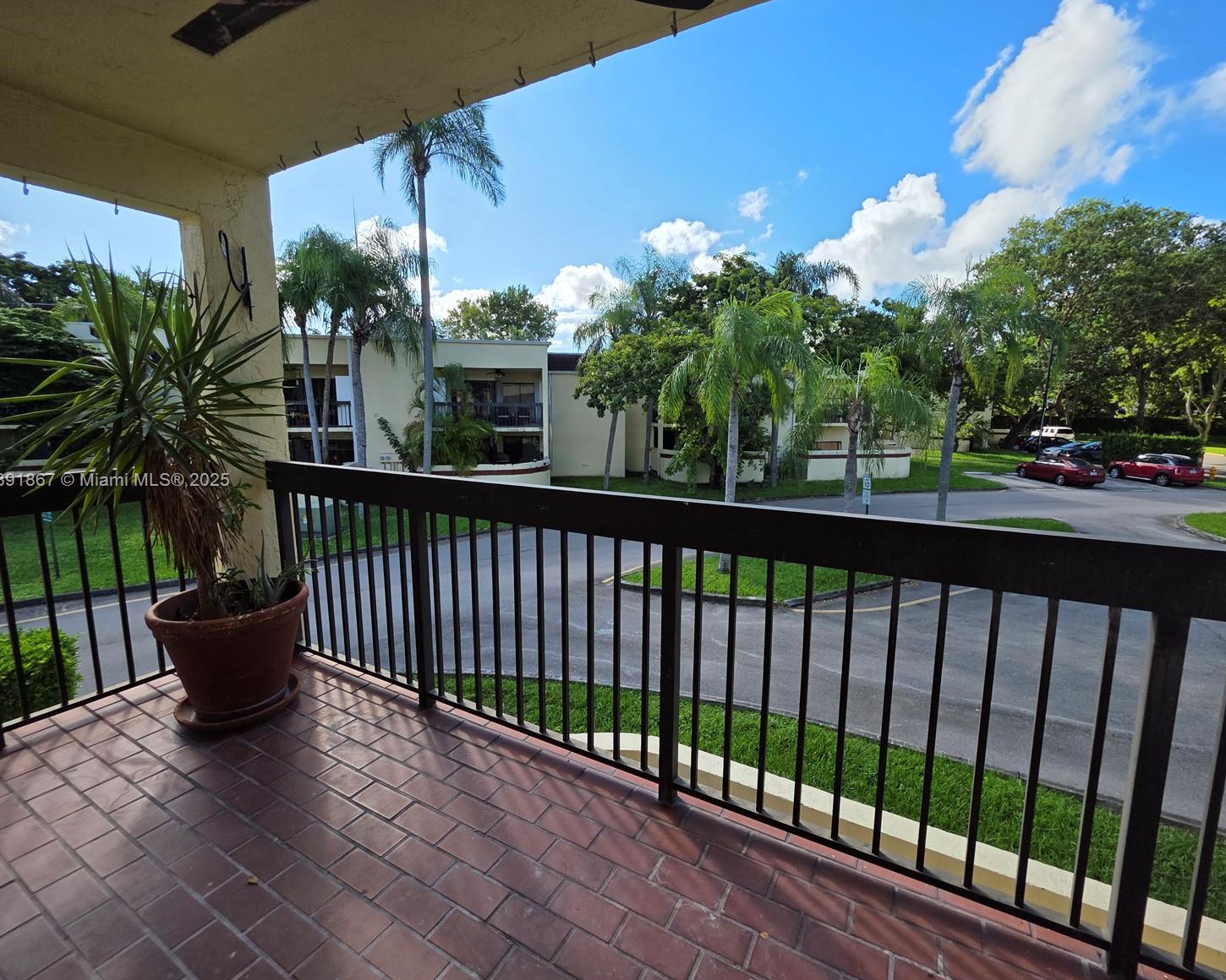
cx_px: 636
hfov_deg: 100.7
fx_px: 508
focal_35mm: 14
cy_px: 482
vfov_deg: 88.0
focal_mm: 2.2
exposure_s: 1/1465
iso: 40
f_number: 1.9
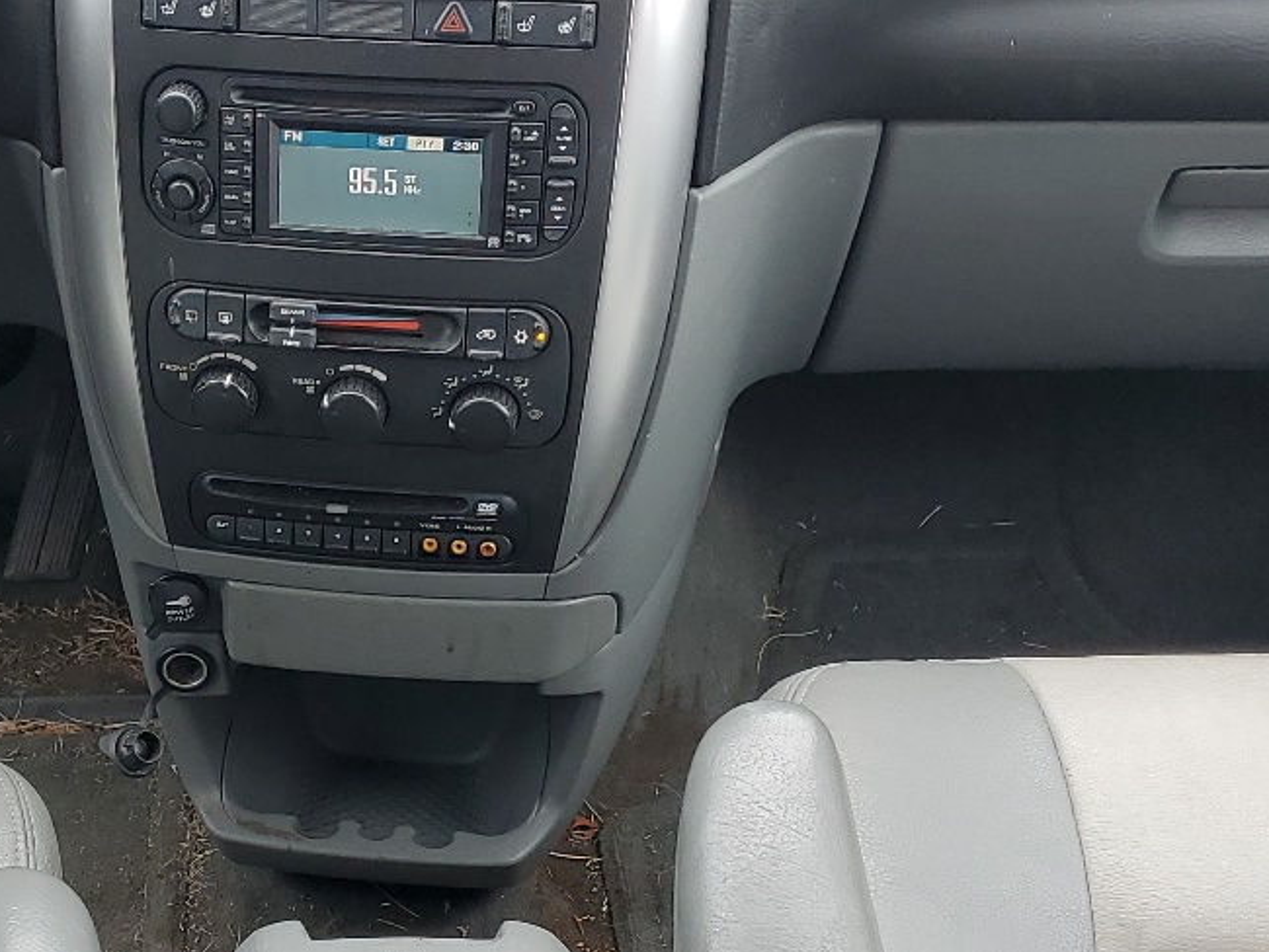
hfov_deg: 29.6
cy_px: 591
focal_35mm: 64
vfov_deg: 22.9
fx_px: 2347
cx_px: 254
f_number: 1.5
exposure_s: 1/120
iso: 53
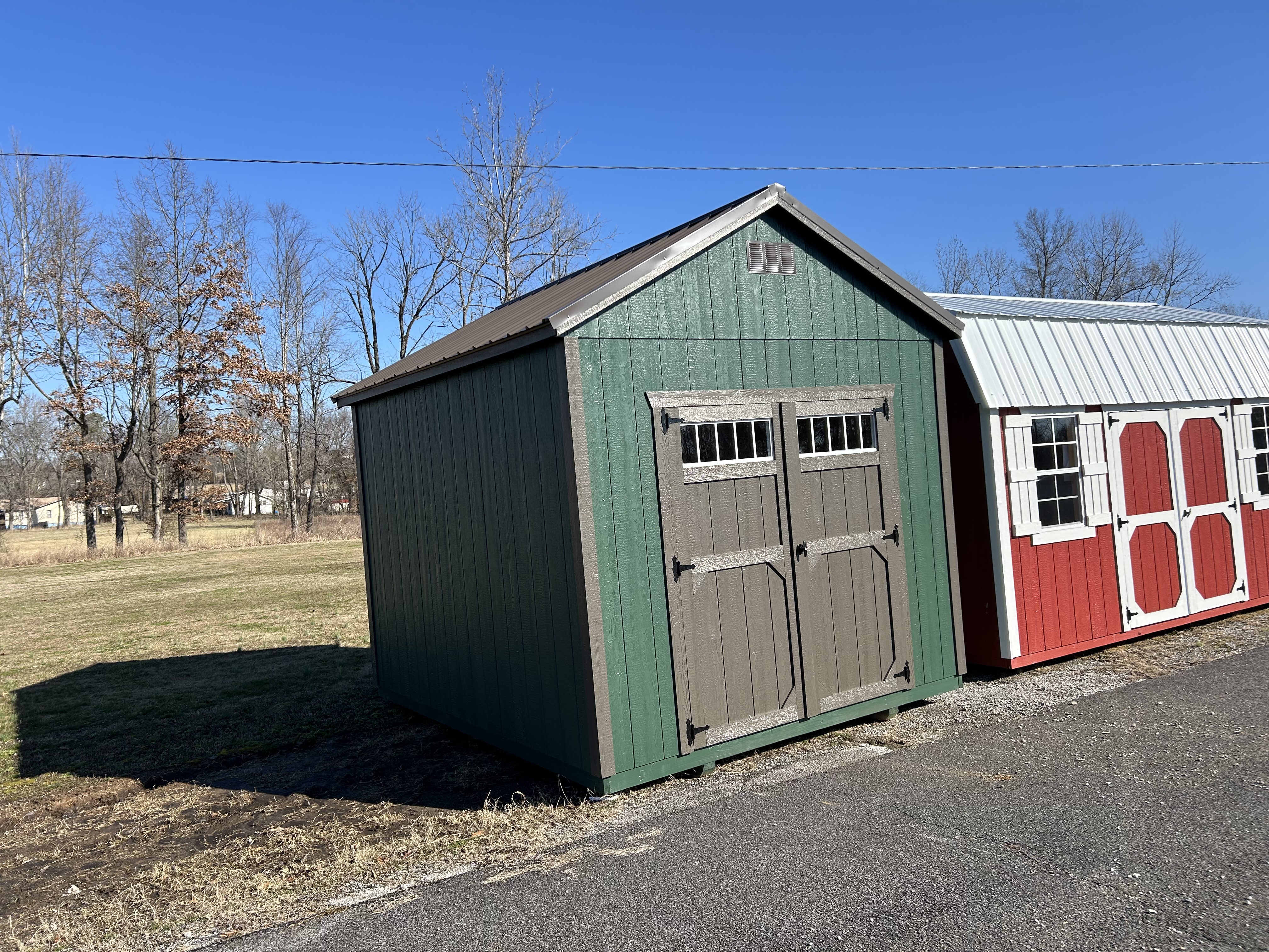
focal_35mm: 26
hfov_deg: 67.3
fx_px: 953
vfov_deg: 53.1
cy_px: 476
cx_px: 634
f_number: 1.5
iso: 50
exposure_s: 1/3257
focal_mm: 5.7
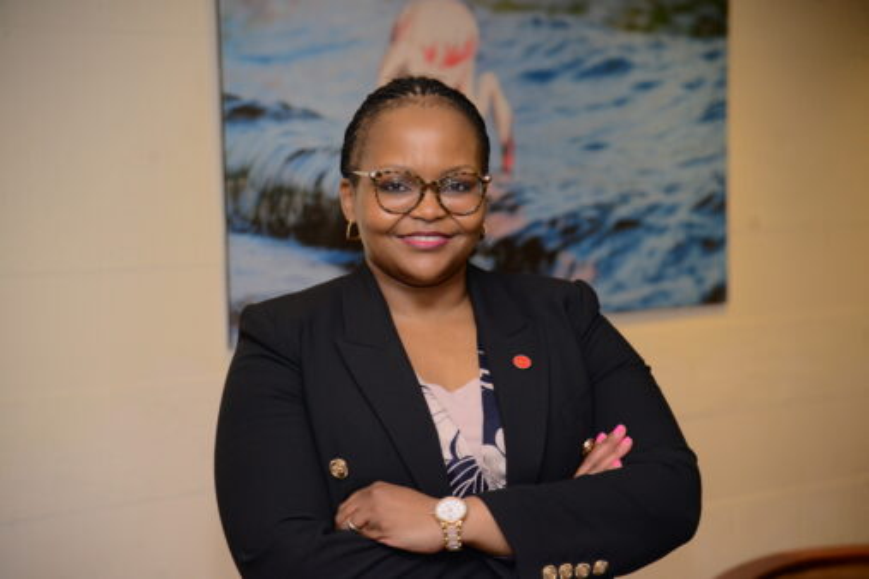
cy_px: 290
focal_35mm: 98
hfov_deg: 20.8
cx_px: 434
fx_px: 2365
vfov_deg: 14.0
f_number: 4
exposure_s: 1/160
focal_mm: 98
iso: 800
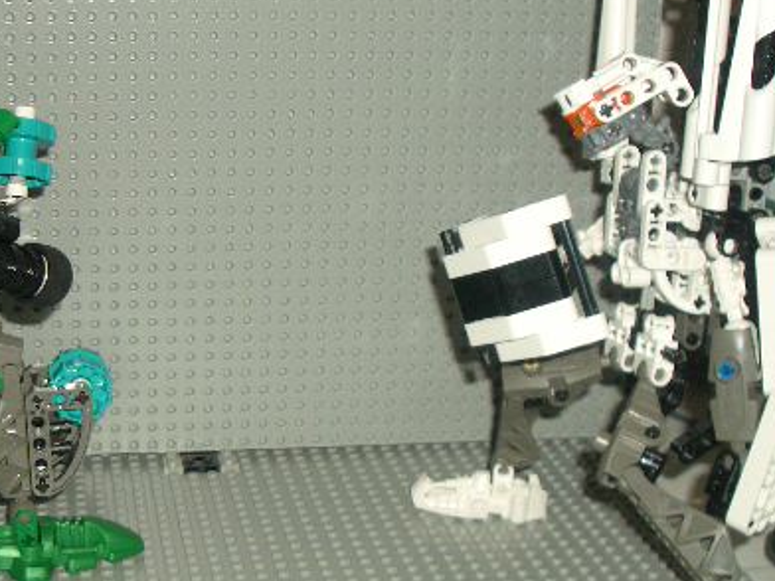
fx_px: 1500
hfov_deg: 28.6
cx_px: 208
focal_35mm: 67
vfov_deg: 21.9
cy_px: 316
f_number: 2.8
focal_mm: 6.8
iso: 100
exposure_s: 1/60
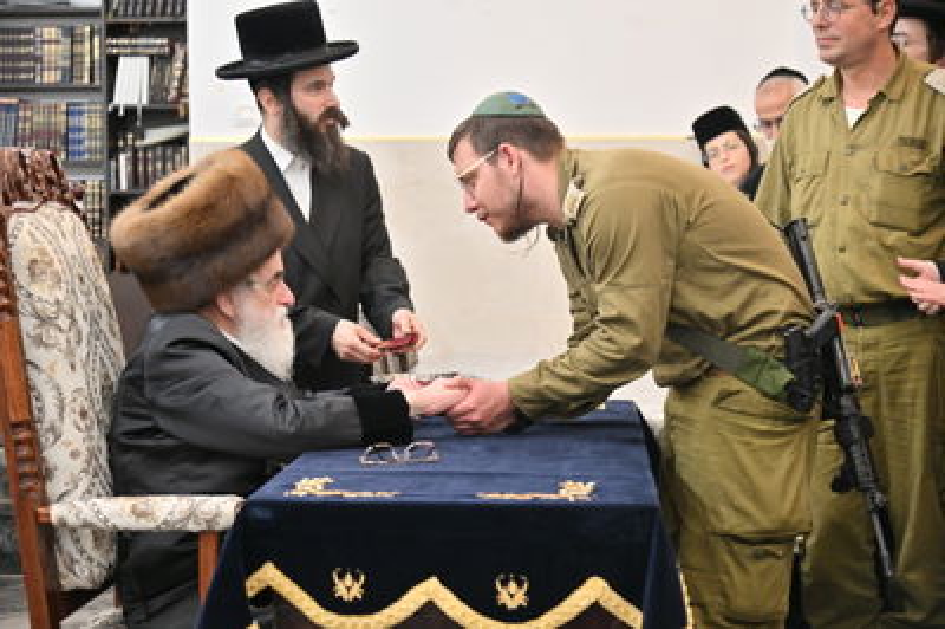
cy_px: 314
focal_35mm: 70
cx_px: 472
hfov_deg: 28.9
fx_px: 1836
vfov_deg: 19.4
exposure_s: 1/160
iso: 640
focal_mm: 70
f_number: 4
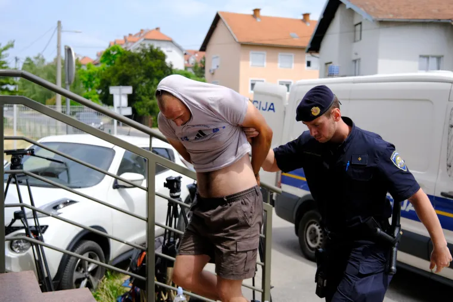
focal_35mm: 42
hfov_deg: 46.4
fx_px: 529
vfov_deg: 31.9
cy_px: 151
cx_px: 226
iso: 200
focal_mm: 28.3
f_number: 2.8
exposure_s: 1/2000
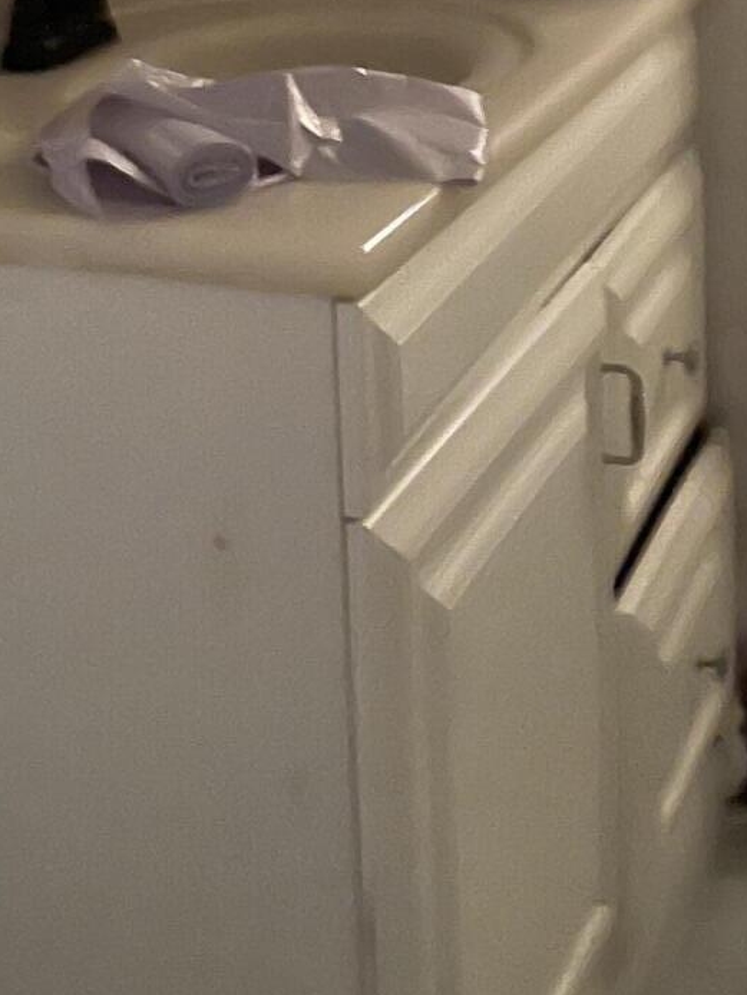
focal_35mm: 72
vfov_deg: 25.3
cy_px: -67
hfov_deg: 20.4
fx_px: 2070
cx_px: 245
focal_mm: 5.1
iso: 1250
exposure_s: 1/20
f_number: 1.6
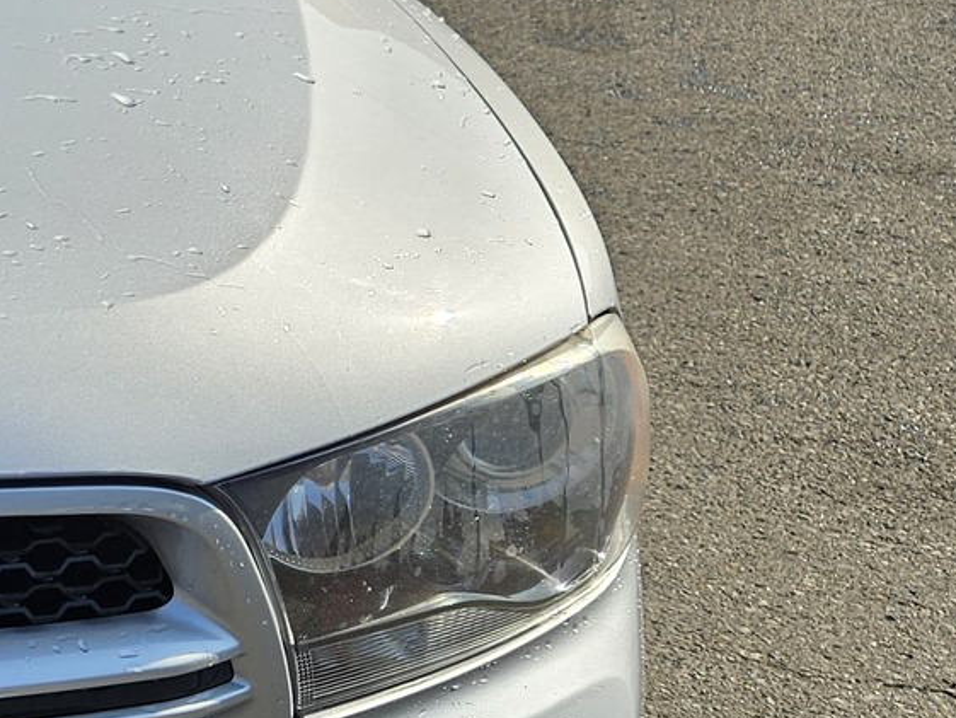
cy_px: 372
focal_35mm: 84
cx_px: -656
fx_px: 2320
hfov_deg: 19.0
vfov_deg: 17.6
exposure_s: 1/1859
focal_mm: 5.4
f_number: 1.8
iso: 25
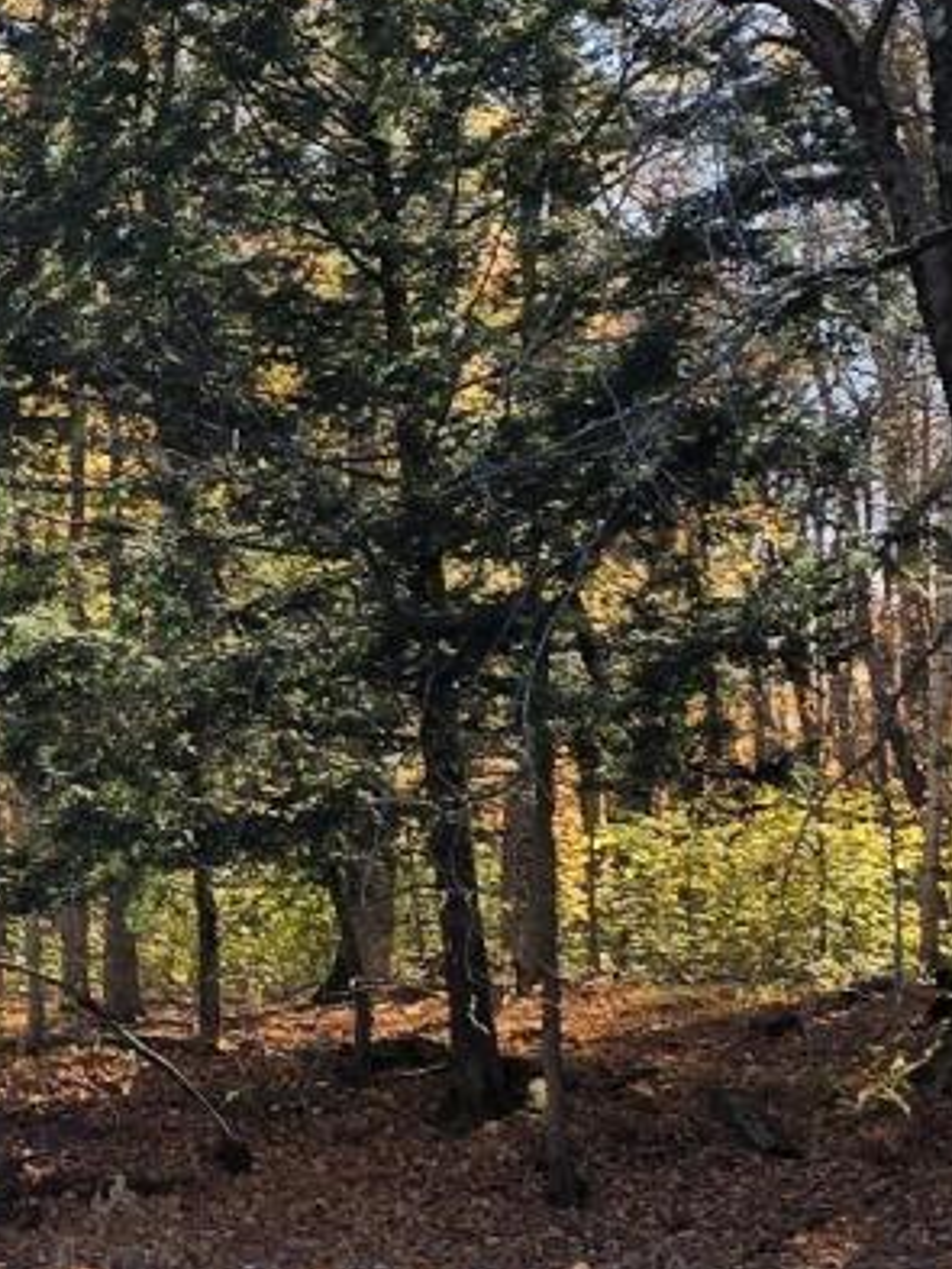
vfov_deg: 16.8
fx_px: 4288
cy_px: 546
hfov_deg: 10.8
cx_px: -1342
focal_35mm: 117
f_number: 1.7
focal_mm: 6.3
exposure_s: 1/390
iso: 12
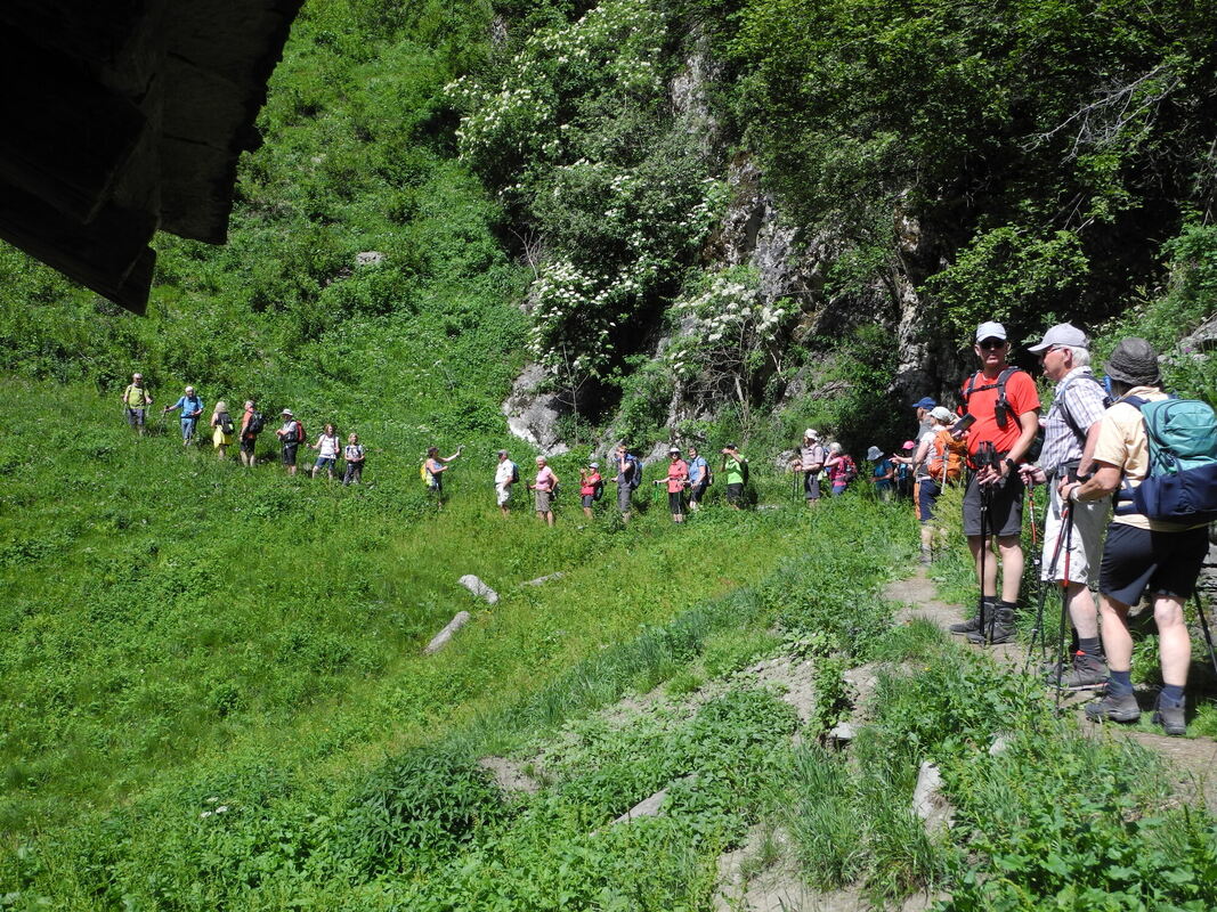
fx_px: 1441
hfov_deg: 45.8
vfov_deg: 35.1
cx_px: 608
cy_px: 456
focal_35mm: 41
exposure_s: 1/1000
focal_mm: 8.8
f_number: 3.5
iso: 100
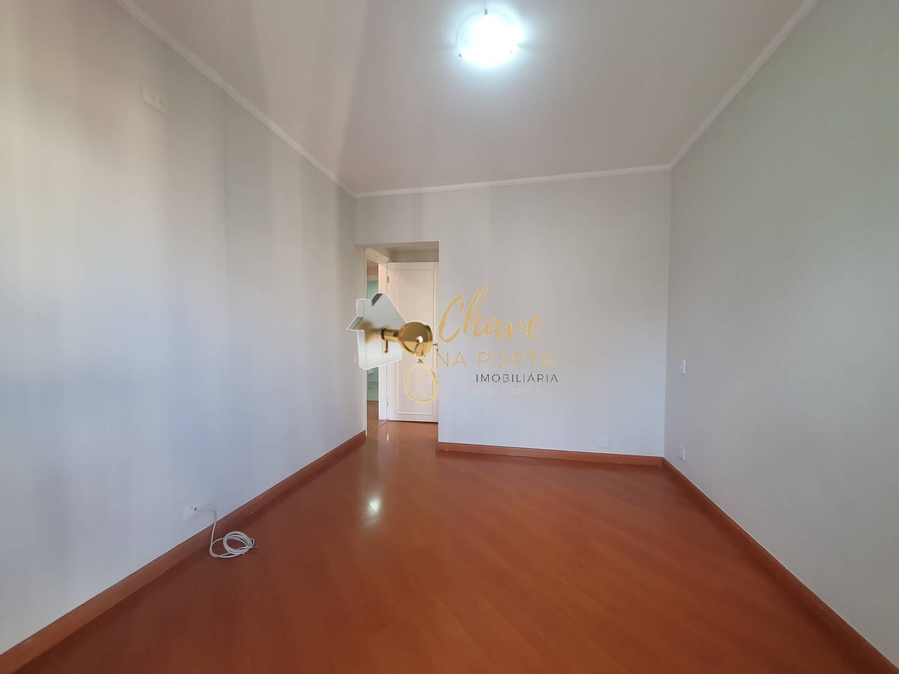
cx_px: 450
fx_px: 338
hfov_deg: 106.2
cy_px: 337
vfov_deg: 89.9
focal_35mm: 13
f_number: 2.2
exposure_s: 1/60
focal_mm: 1.8
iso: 200
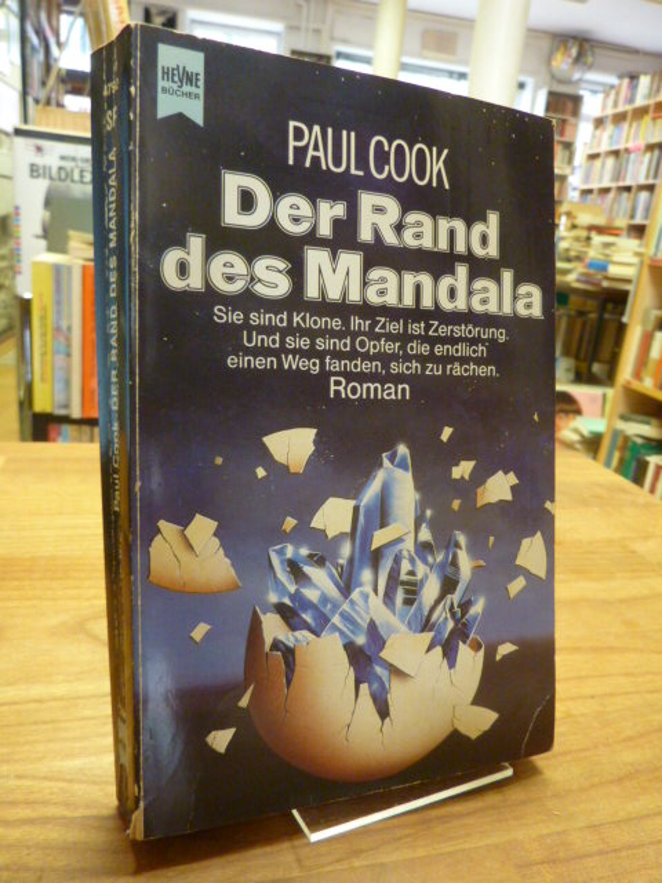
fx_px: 637
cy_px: 442
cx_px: 331
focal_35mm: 25
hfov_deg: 54.9
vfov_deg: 69.4
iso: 400
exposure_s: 1/15
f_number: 3.3
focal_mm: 4.1
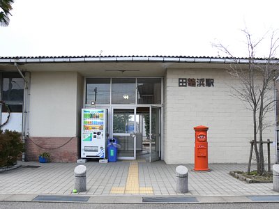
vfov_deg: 40.7
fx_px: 282
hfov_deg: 52.6
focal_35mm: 35
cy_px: 104
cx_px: 140
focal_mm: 7.4
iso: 80
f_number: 4
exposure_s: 1/60
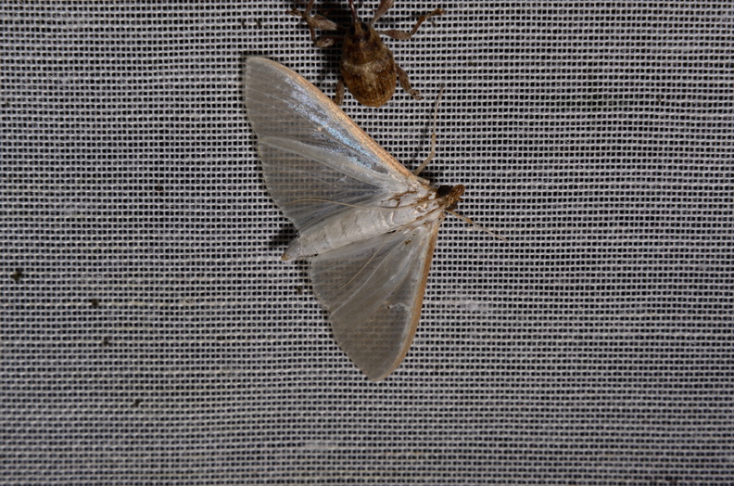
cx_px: 367
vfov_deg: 10.7
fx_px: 2593
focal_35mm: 128
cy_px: 243
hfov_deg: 16.1
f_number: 25
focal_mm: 85
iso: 100
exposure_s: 1/60
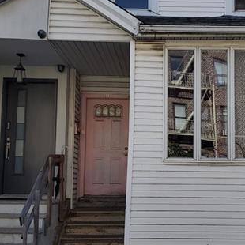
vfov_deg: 30.0
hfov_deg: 29.7
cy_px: 132
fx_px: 456
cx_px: 175
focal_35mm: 57
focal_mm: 4.3
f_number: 2.4
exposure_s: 1/1087
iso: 50
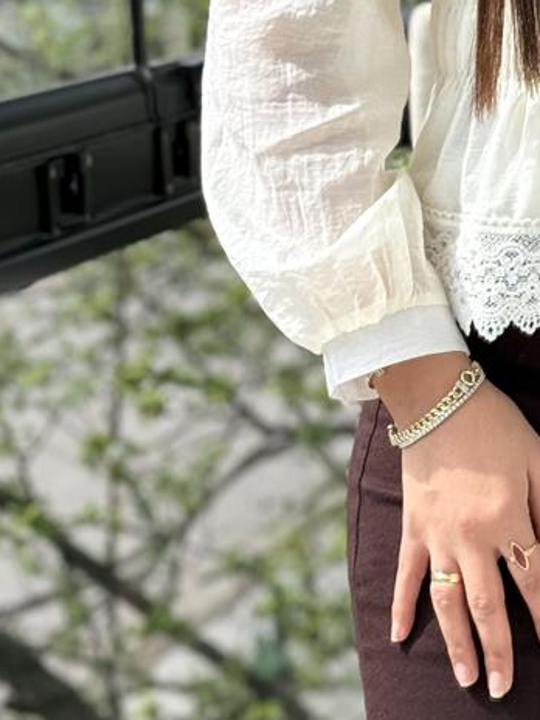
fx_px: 2870
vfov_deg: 14.1
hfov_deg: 10.5
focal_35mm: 138
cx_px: 748
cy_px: -12
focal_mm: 6.76
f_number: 1.78
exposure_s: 1/762
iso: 100
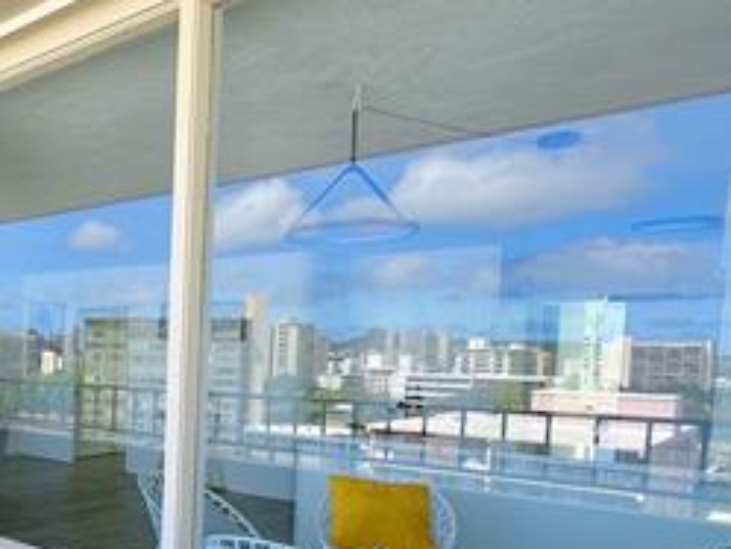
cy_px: 399
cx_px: -50
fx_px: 761
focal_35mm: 36
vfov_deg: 38.8
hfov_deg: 42.0
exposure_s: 1/381
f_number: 2.2
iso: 40
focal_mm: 2.22
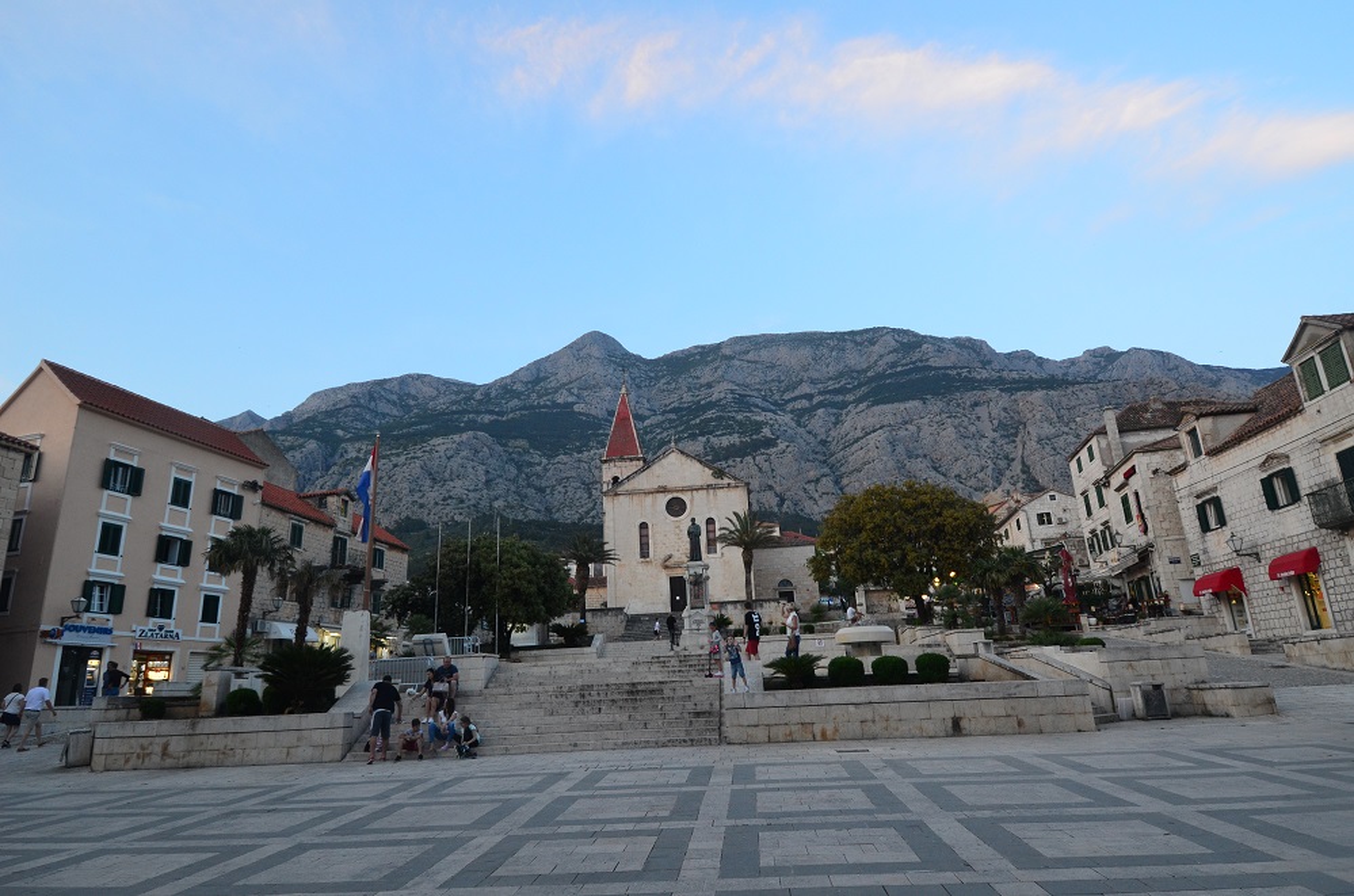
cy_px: 448
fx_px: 788
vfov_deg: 59.2
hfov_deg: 81.3
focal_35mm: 21
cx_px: 677
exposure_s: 1/60
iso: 800
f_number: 6.3
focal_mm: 14
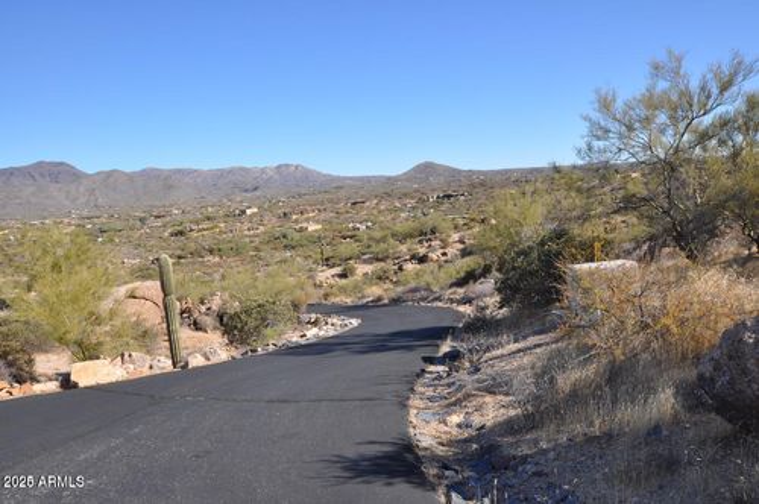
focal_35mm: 28
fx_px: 600
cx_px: 380
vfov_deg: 45.6
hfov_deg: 64.6
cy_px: 252
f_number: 10
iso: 200
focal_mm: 19
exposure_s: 1/200
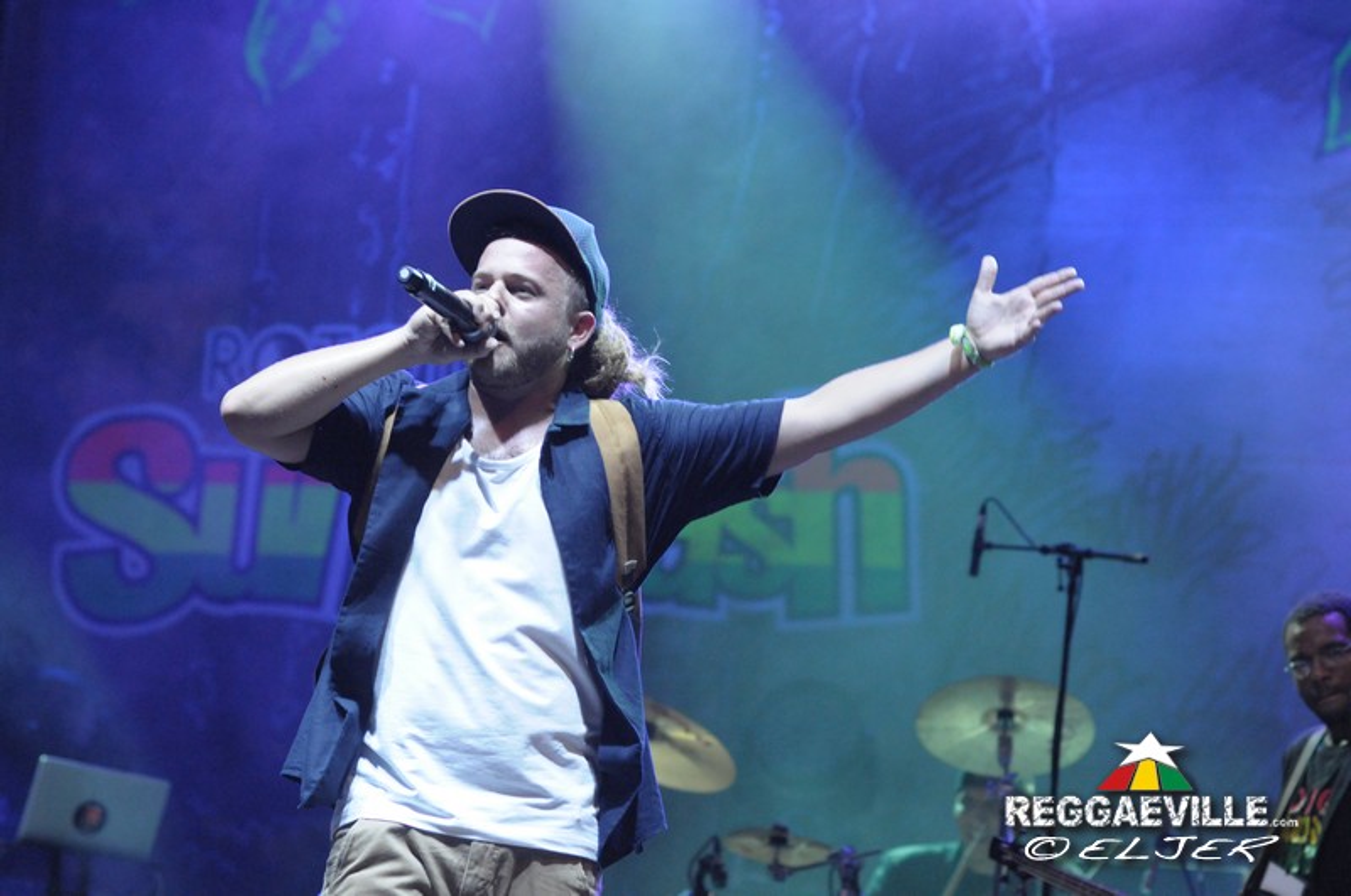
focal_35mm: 128
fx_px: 4778
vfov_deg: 10.7
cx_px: 676
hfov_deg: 16.1
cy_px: 448
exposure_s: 1/200
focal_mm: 85
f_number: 3.5
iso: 2000
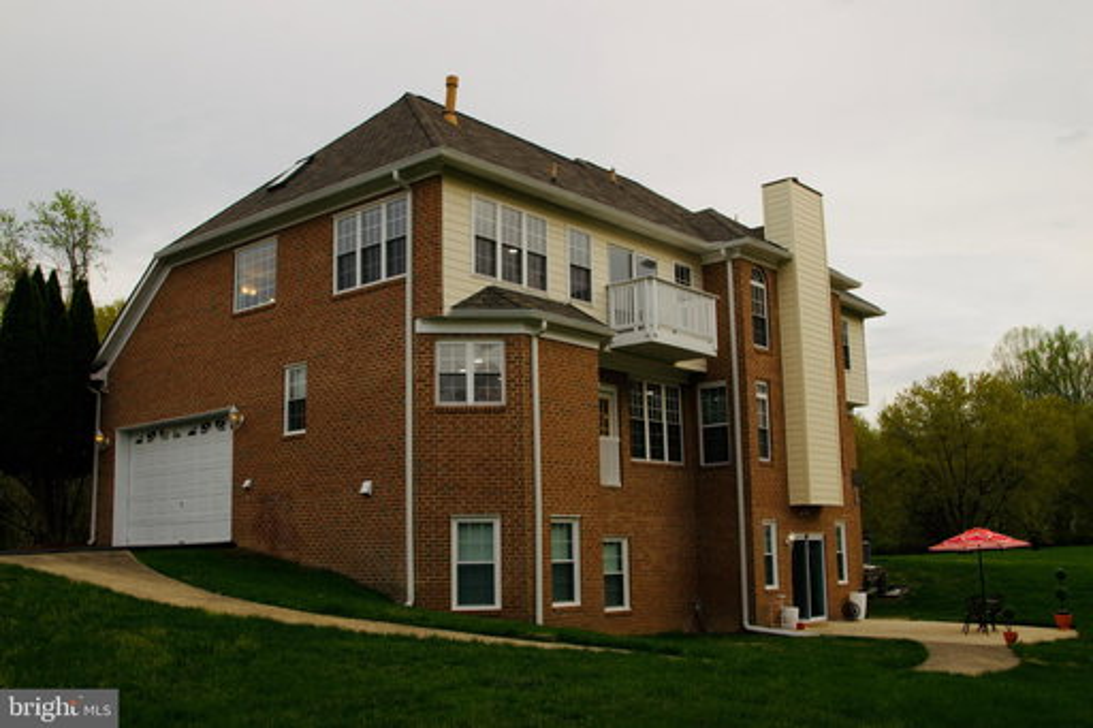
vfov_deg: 36.8
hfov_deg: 53.1
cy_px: 364
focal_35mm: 36
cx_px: 546
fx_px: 1093
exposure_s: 1/80
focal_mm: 24
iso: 100
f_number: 10
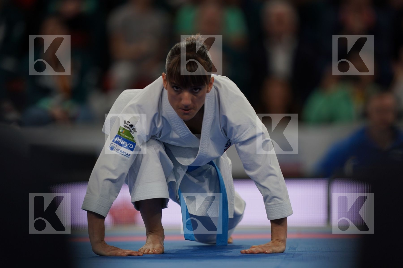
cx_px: 202
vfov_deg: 3.4
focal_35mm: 400
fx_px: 4477
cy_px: 134
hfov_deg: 5.2
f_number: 2.8
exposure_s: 1/320
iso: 320
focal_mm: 400
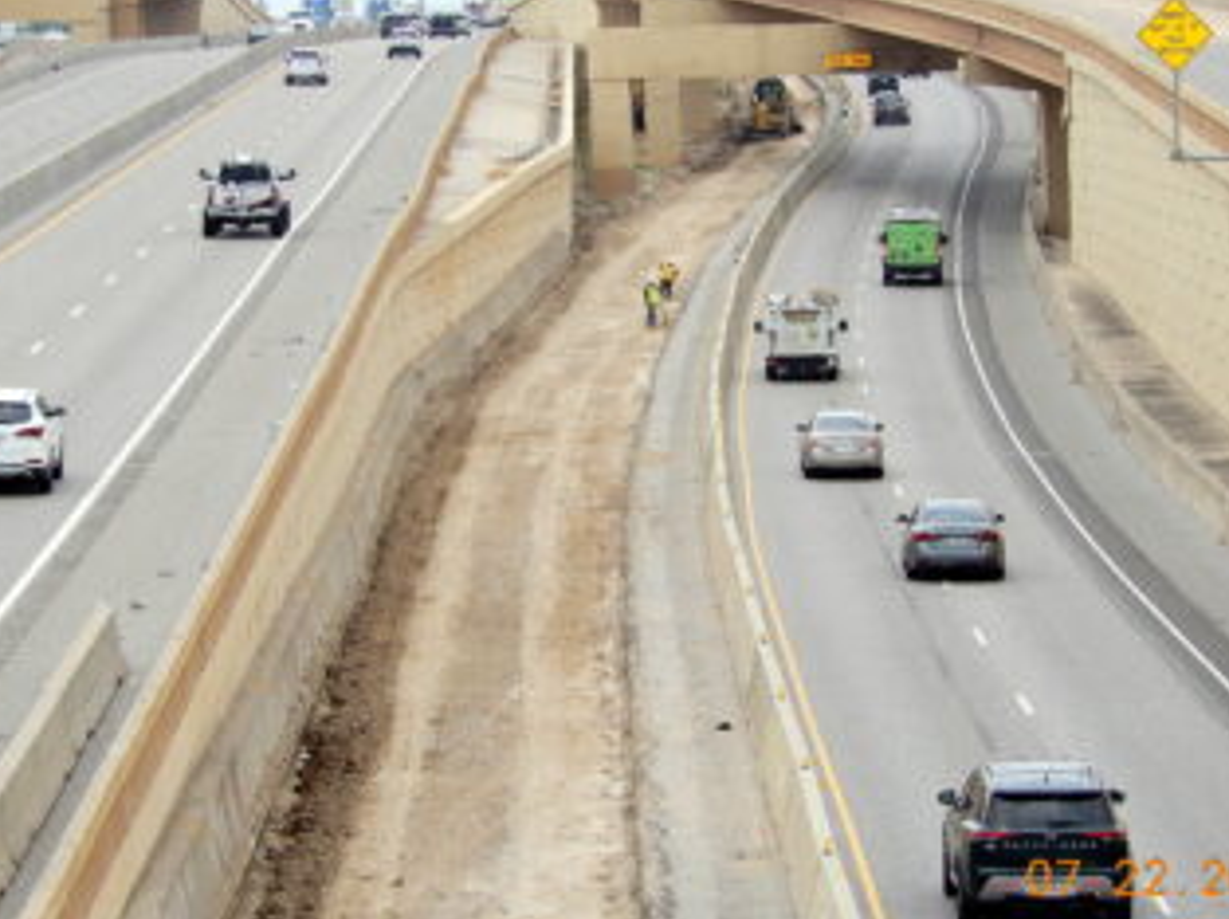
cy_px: 412
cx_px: 597
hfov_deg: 10.3
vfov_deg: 7.7
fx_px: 6809
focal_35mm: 192
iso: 80
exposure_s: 1/500
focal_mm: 26.8
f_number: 5.6
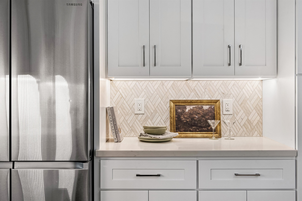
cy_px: 100
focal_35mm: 38
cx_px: 151
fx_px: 319
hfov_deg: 50.7
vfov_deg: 35.1
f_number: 11
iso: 640
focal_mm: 38
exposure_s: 1/60
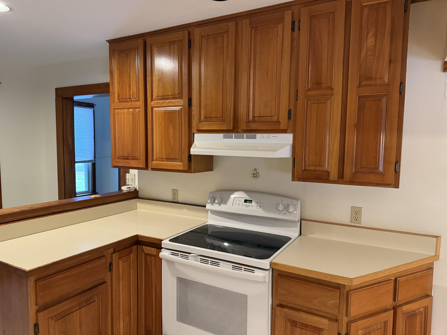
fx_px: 310
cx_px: 224
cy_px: 168
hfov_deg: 71.6
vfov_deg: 56.8
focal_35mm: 24
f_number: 1.78
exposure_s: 1/60
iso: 500
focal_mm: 6.76
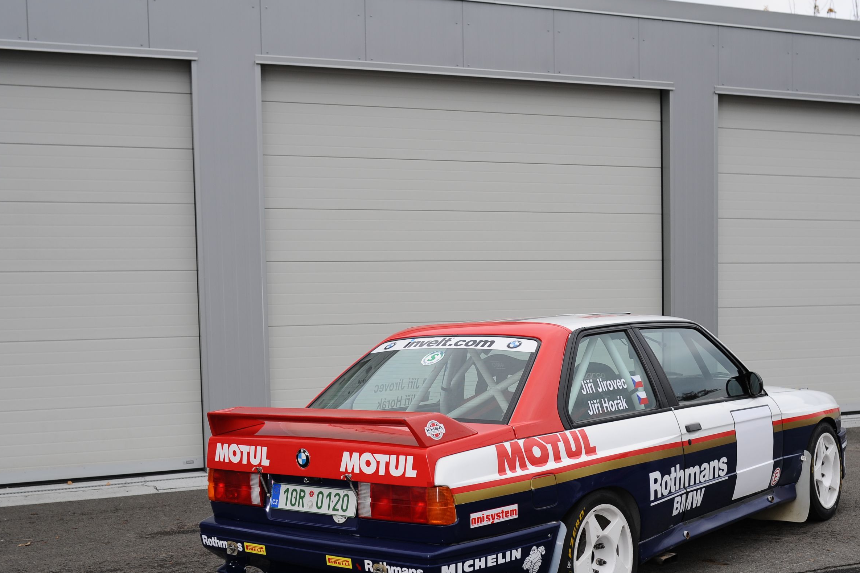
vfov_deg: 28.5
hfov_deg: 41.8
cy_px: 370
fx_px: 1122
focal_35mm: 47
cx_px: 486
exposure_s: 1/500
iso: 250
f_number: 5
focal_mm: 35
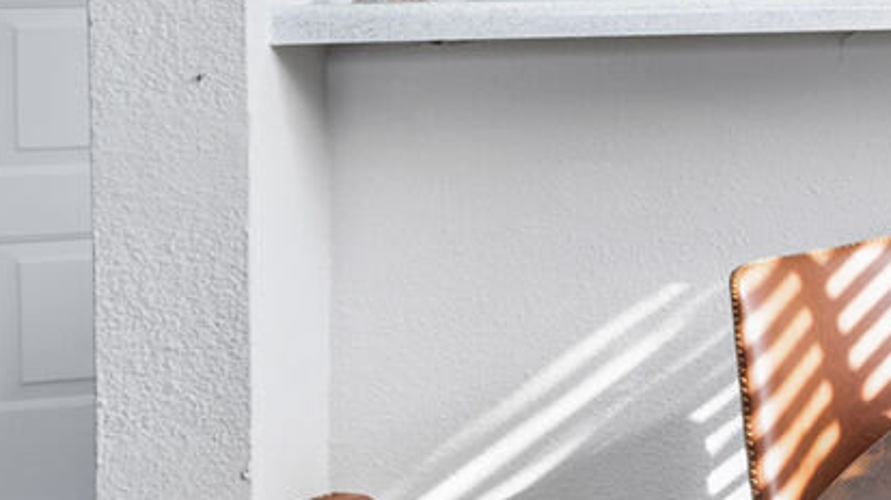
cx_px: 1577
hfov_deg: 20.7
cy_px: -61
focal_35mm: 74
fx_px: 1737
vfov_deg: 15.9
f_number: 8
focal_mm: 14.5
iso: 400
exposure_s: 1/20
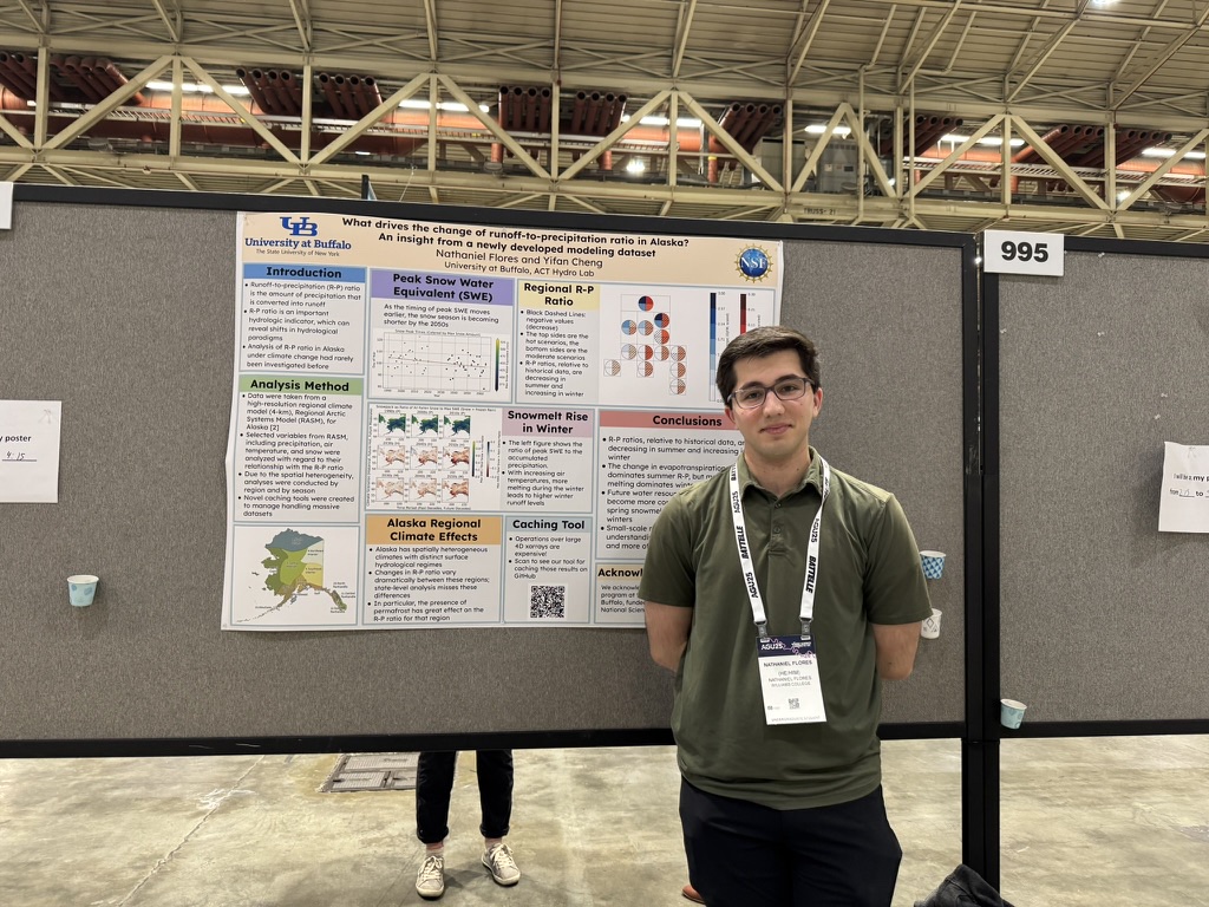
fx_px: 838
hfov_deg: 71.6
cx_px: 604
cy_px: 454
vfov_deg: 56.8
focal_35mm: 24
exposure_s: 1/60
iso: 200
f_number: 1.78
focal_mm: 6.76
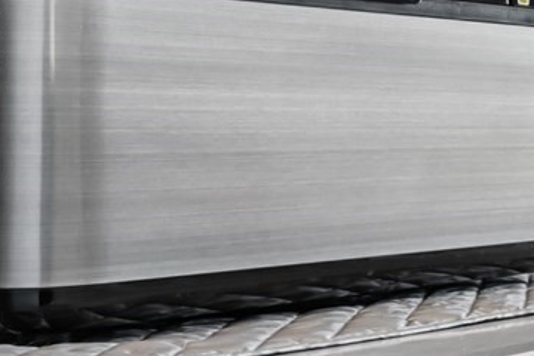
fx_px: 1350
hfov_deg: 14.3
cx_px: 1302
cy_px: 134
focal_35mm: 91
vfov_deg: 15.0
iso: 100
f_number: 8
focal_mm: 16
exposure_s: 1/20
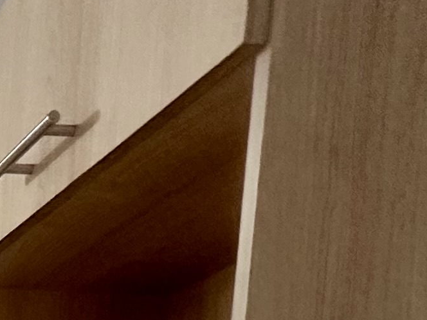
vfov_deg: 13.9
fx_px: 1049
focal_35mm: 85
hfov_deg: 17.5
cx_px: -394
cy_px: 689
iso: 250
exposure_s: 1/60
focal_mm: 2.22
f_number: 2.2
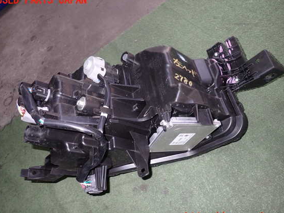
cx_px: 147
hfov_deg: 65.3
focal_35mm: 27
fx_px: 222
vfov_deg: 51.4
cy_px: 109
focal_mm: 4.5
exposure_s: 1/30
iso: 200
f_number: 5.6
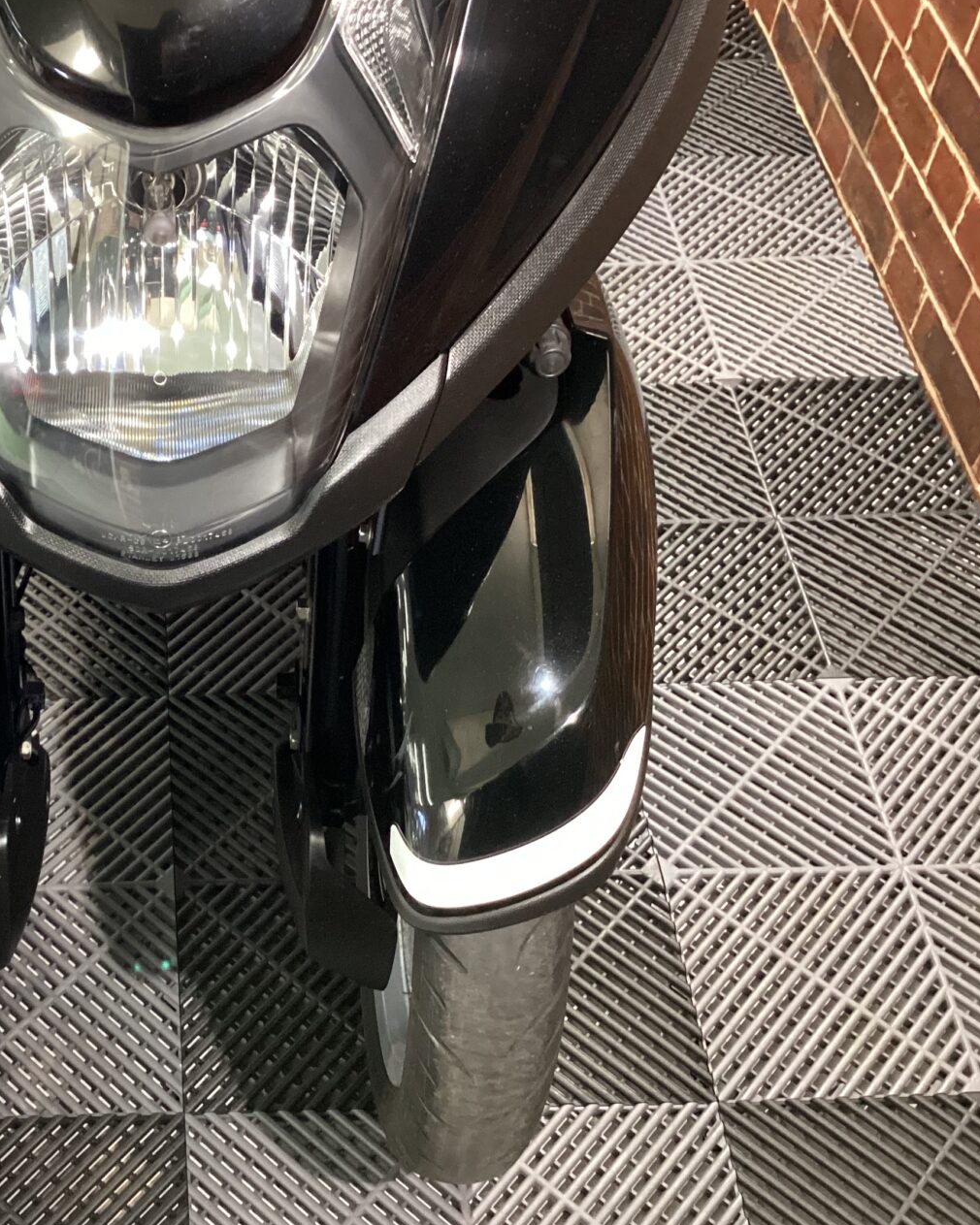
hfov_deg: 31.5
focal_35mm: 46
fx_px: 1668
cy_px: 646
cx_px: 139
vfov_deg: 40.3
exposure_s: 1/40
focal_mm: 3.3
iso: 400
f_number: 2.4
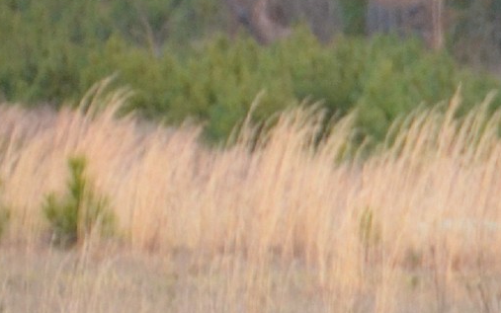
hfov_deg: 2.6
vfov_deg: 1.7
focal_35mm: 790
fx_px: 10781
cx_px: 1225
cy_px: 376
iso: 1600
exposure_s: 1/160
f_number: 5.3
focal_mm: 105
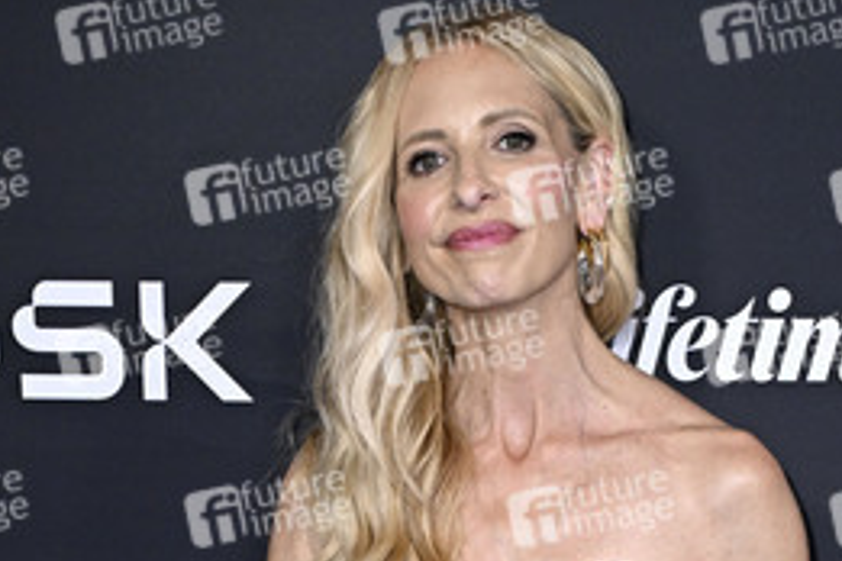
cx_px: 505
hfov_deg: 34.9
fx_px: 1333
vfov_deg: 23.5
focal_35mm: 57
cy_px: 429
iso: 2000
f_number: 5.6
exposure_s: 1/200
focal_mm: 33
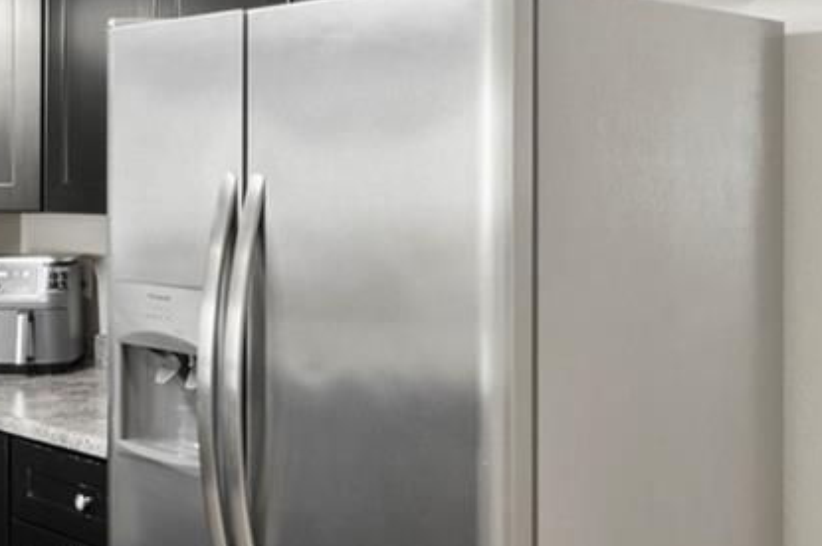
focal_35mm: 54
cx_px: 226
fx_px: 1232
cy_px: 190
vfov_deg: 24.9
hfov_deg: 36.2
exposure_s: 1
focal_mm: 14
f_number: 8
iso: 800
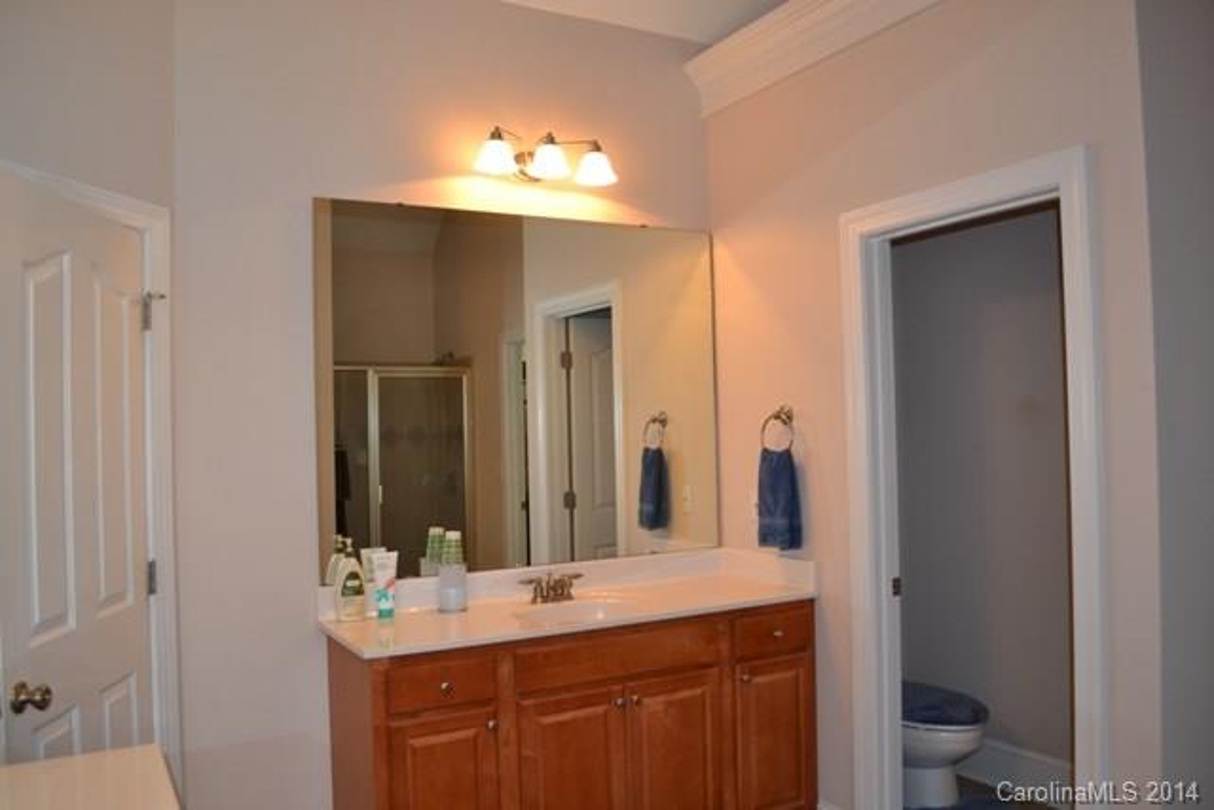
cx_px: 607
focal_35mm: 27
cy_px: 405
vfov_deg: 48.0
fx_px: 911
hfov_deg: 67.4
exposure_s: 1/60
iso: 450
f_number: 3.5
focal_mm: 18
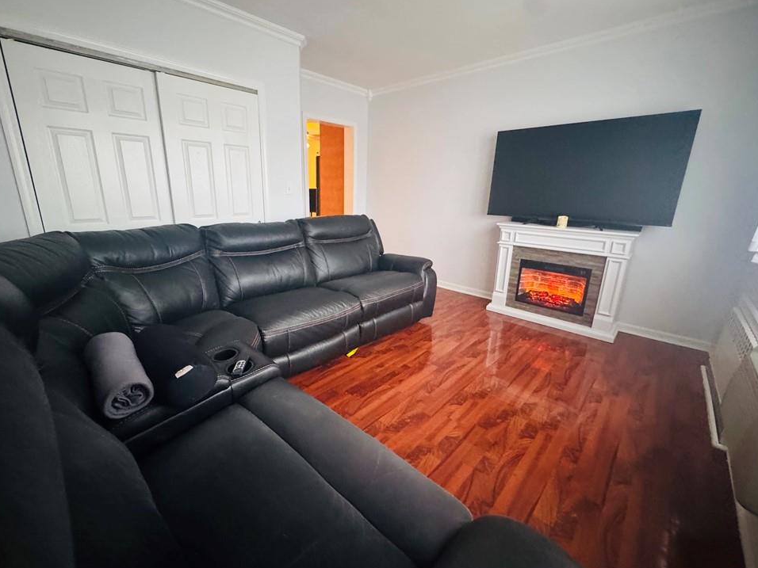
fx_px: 328
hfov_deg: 98.1
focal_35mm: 15
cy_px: 276
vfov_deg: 81.7
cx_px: 360
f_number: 2.2
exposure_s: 1/40
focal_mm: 2.22
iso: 1250
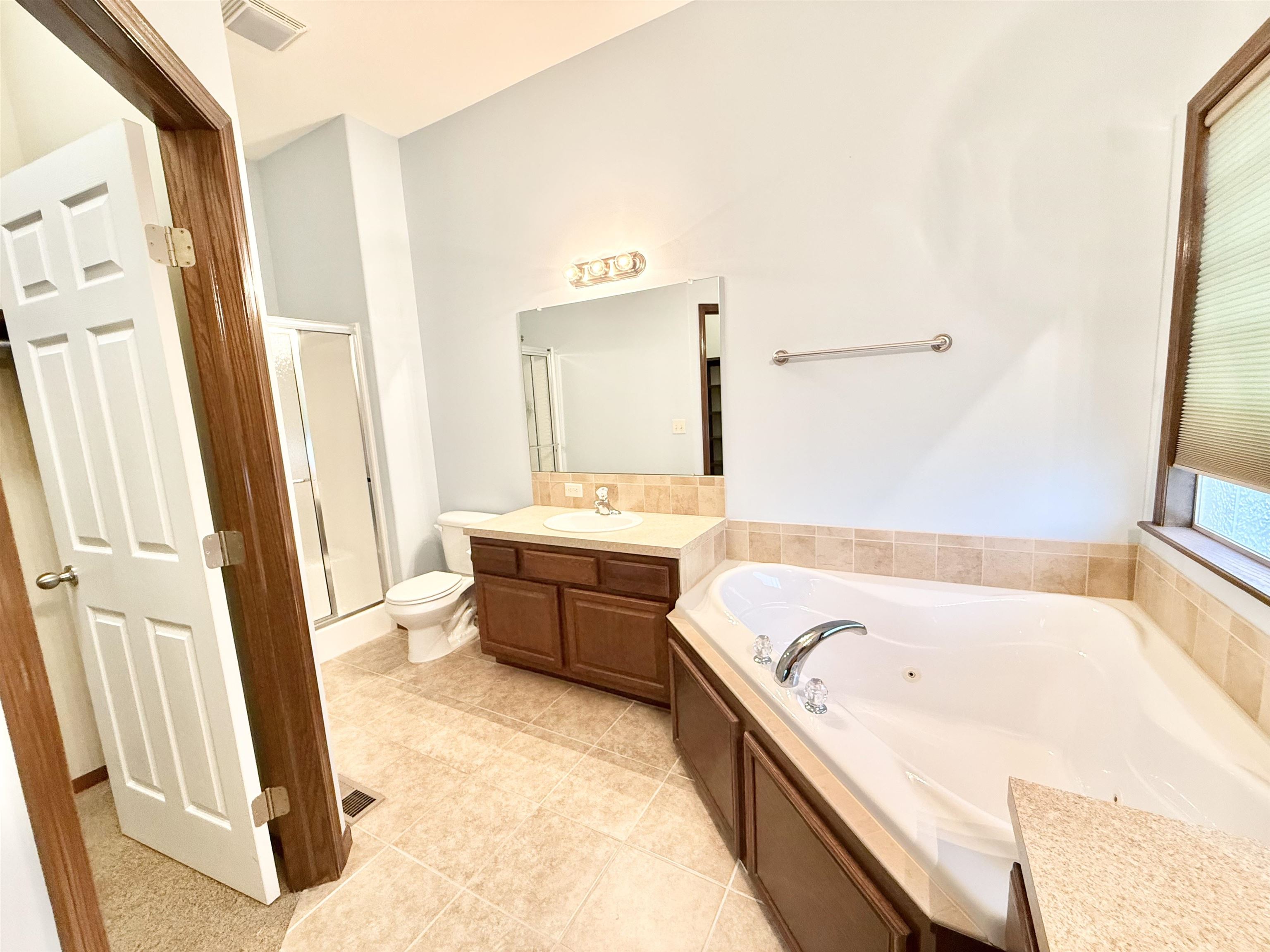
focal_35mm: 14
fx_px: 514
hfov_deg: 102.1
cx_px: 635
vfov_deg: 85.7
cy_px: 476
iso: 400
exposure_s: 1/60
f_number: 2.2
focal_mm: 2.22
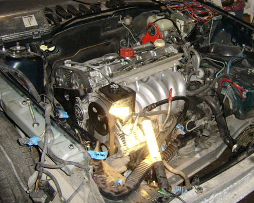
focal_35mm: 50
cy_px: 83
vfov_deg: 30.2
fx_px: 376
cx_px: 152
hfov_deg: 37.2
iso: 218
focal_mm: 5.95
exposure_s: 1/30
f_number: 2.8
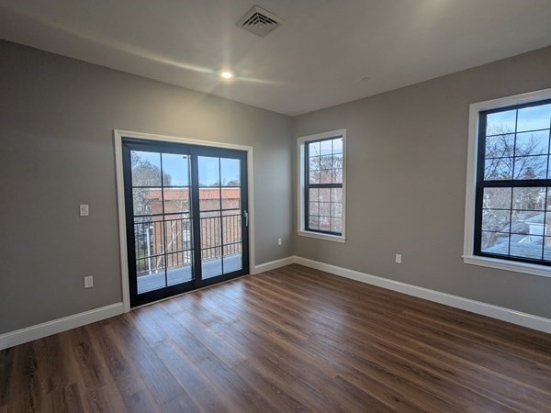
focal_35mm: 16
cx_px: 276
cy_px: 206
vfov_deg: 78.1
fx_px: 255
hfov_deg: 94.5
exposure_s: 1/60
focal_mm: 2.35
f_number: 2.2
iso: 67
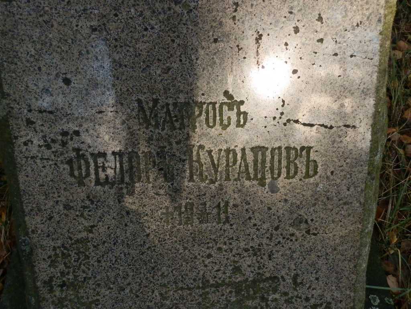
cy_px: 154
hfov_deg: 44.8
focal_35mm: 42
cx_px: 206
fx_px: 499
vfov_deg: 34.3
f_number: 3.4
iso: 320
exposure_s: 1/640
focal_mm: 7.64
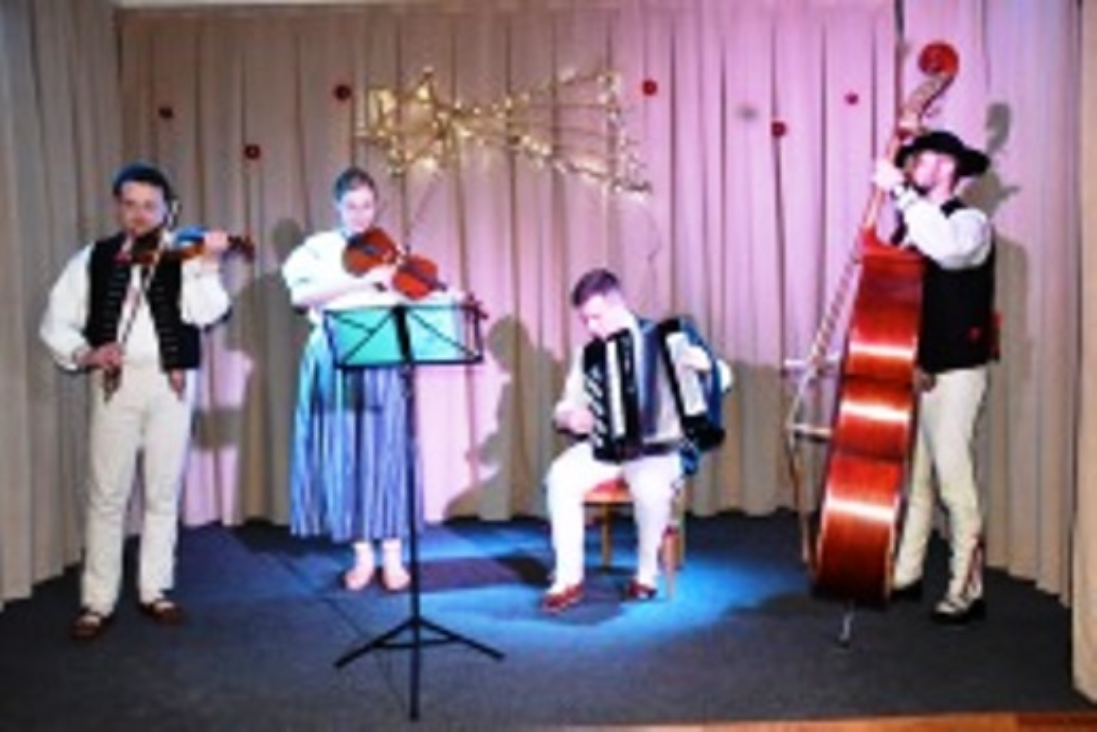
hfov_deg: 61.9
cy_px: 366
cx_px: 548
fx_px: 915
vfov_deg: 43.7
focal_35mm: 30
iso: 1800
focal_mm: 20
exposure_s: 1/60
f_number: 3.5
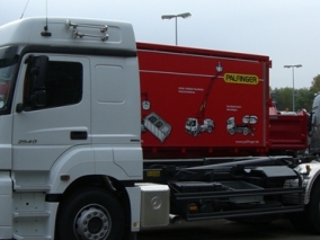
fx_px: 666
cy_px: 110
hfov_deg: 27.0
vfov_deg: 20.4
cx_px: 183
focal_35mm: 72
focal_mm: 6.2
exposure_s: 1/640
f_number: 4.3
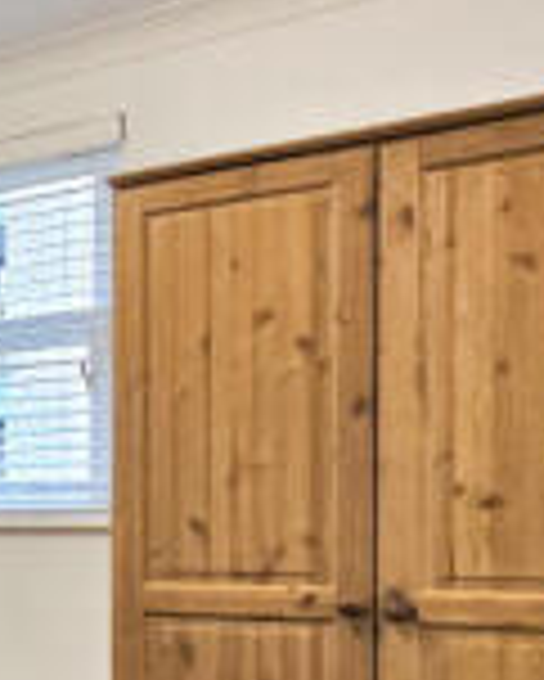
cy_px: 619
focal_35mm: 49
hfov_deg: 20.0
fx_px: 985
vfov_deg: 35.6
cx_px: -488
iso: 200
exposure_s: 1/60
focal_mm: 2.2
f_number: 2.2
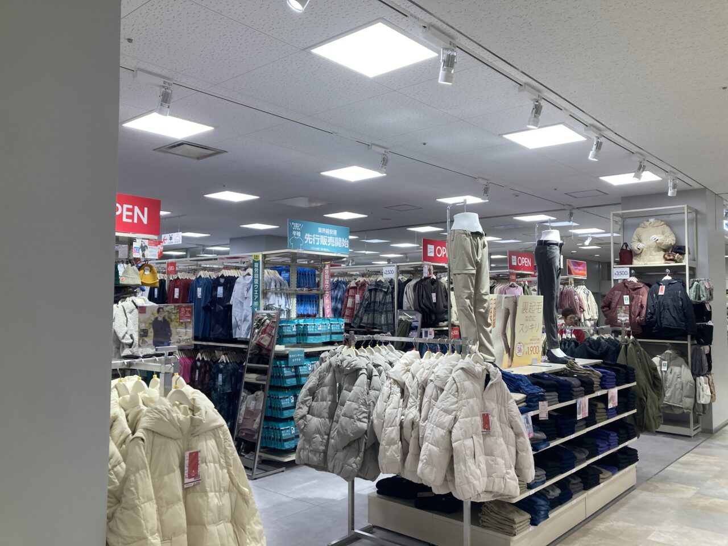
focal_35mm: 28
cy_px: 273
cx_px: 364
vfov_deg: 49.7
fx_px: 589
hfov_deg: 63.4
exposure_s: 1/100
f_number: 1.8
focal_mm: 3.99
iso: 50
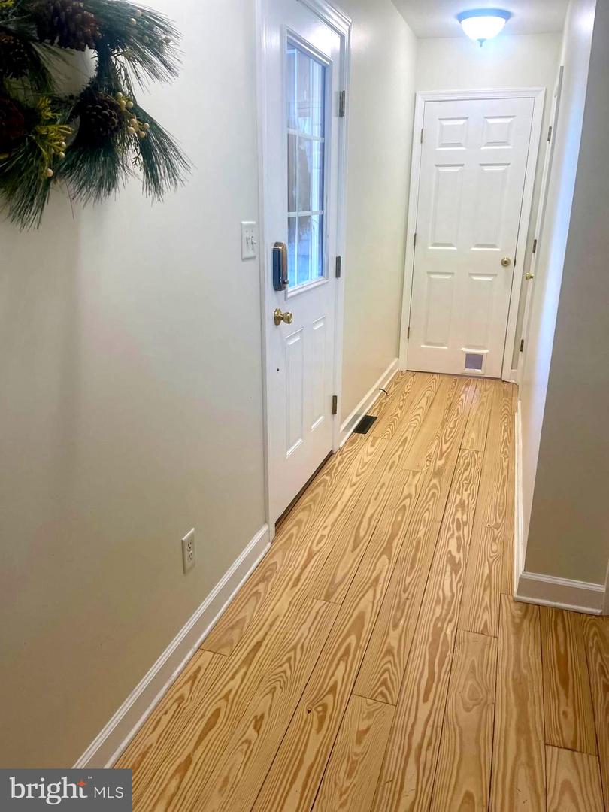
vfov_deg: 69.4
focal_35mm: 25
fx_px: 586
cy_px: 406
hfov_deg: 54.9
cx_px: 304
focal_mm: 5.1
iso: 125
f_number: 1.6
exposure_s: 1/120
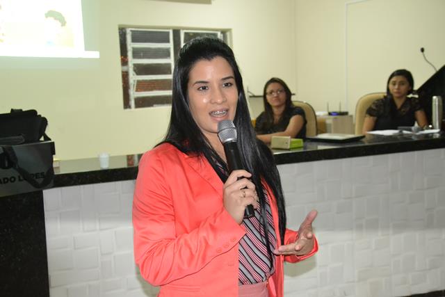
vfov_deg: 25.8
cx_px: 222
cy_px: 148
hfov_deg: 37.8
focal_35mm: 52
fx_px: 649
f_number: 4.5
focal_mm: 35
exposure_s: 1/60
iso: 2800
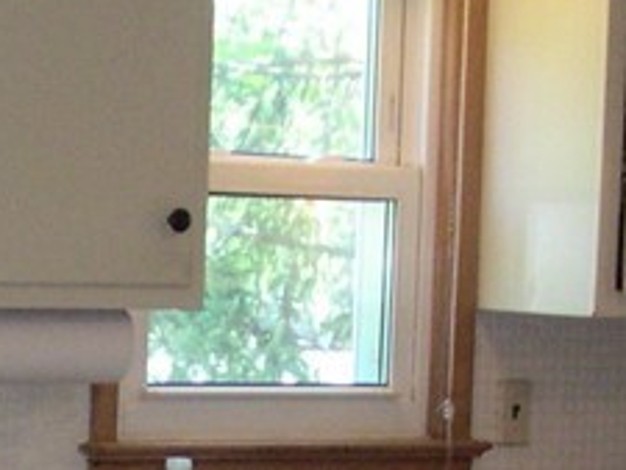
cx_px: -147
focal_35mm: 173
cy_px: 637
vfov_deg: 8.5
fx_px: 3130
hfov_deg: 11.2
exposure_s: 1/50
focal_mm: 6
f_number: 2.8
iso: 160
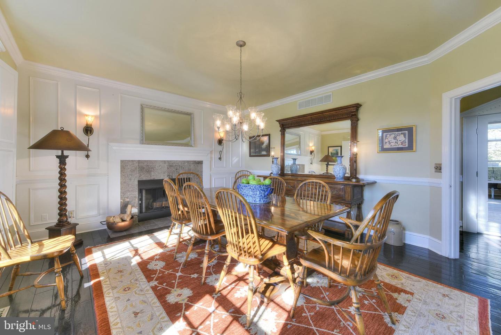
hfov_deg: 104.2
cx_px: 250
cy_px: 168
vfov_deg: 81.2
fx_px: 195
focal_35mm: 14
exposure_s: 1/1.67
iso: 100
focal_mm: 14
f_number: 22
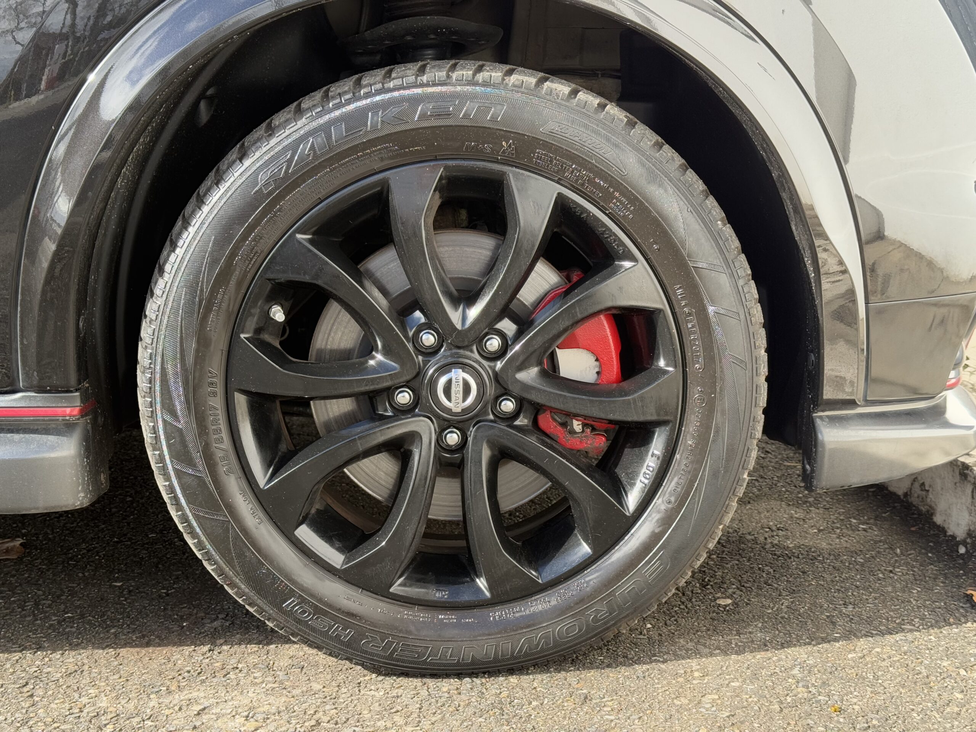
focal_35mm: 48
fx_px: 1353
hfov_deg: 39.7
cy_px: 366
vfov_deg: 30.3
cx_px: 488
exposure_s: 1/530
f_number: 1.78
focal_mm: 6.76
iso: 100
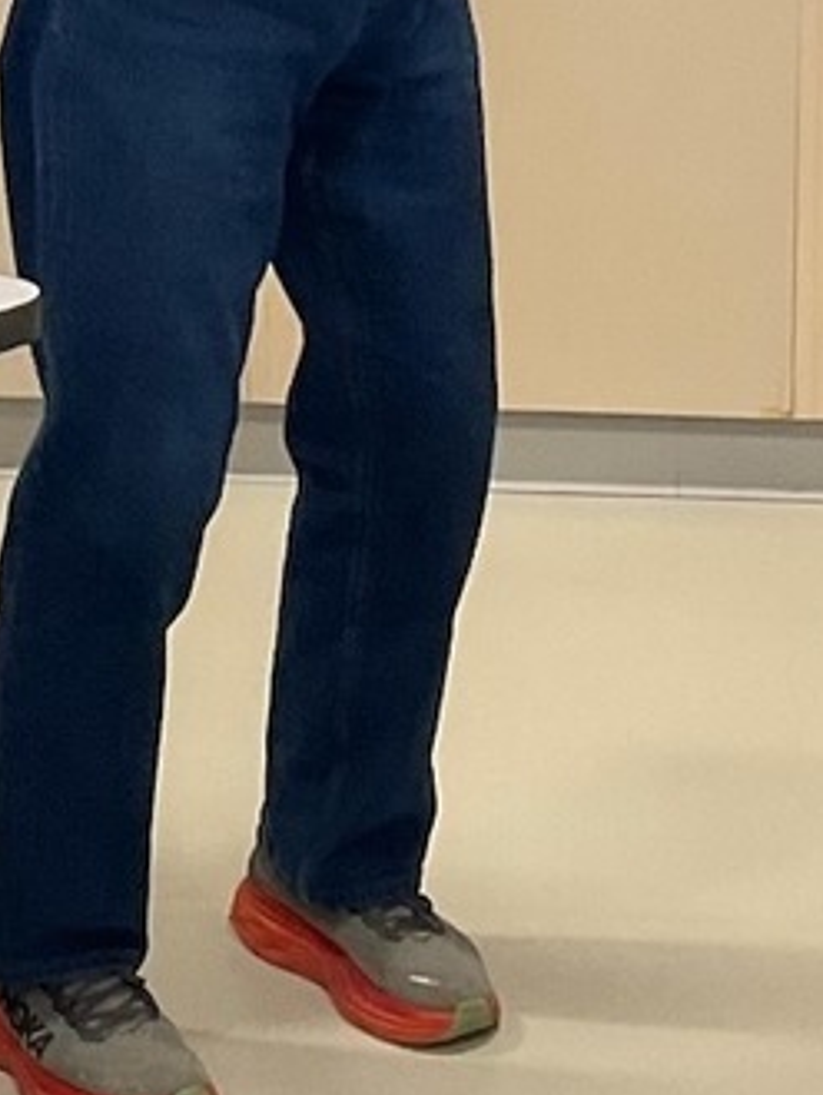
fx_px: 2849
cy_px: -249
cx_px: 682
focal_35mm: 90
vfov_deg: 20.3
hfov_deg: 16.3
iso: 100
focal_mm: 3
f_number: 1.8
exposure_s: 1/60
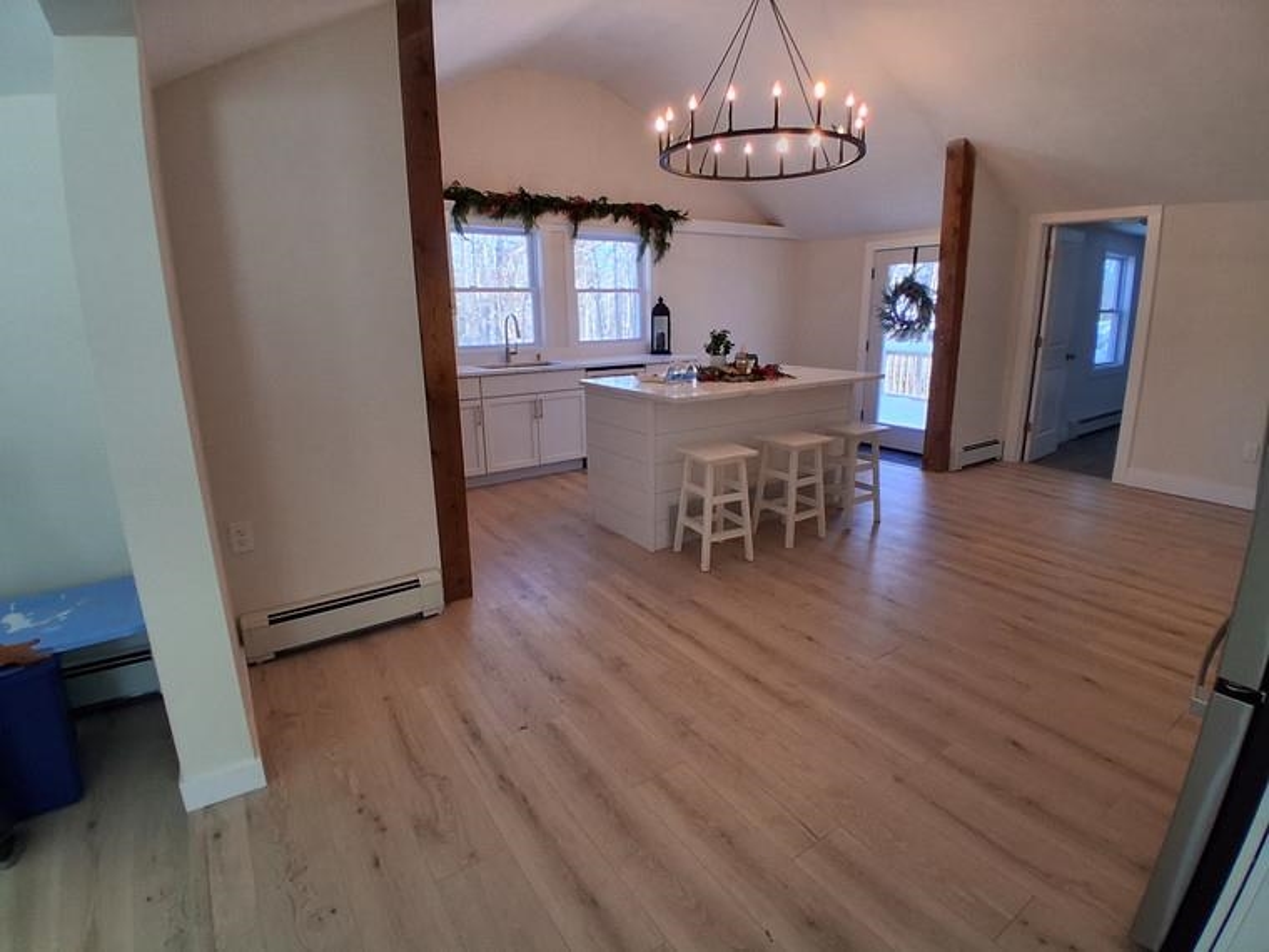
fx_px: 623
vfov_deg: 74.7
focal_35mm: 17
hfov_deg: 91.0
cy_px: 476
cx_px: 634
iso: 160
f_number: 2.2
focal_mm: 1.4
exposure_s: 1/120
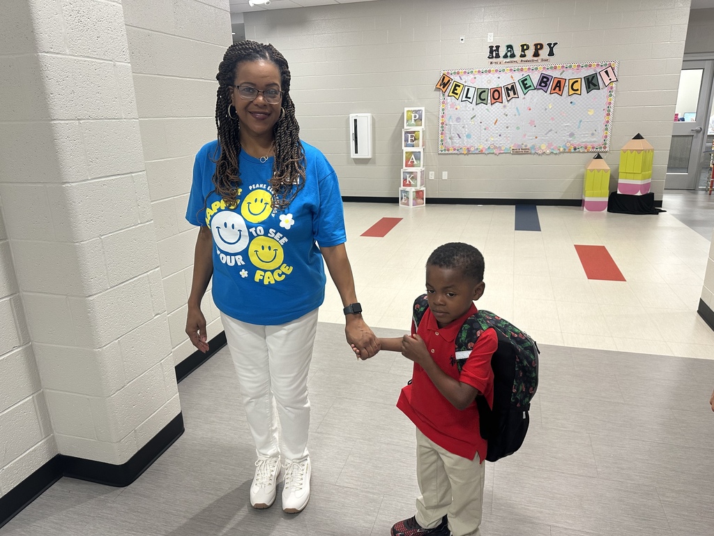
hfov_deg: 71.6
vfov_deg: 56.8
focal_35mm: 24
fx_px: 495
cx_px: 357
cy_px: 268
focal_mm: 6.86
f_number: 1.78
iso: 200
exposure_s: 1/120
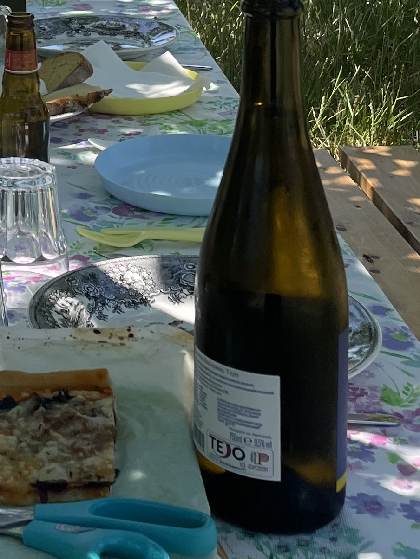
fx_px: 1407
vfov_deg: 21.3
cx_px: -138
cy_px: -59
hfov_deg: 16.0
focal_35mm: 87
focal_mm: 4.2
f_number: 1.6
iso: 32
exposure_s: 1/1033
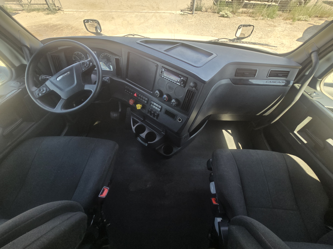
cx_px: 166
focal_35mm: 13
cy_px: 124
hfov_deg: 106.2
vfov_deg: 89.9
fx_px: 125
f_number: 2.2
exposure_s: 1/120
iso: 80
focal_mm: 2.2
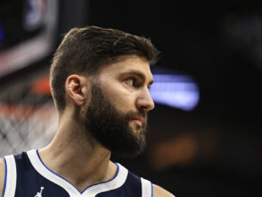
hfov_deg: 8.4
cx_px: 86
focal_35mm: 235
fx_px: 1779
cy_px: 118
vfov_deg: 6.3
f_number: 2.8
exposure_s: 1/2000
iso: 3200
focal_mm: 180
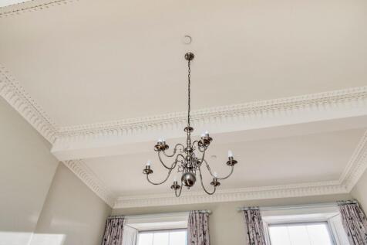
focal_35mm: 24
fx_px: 245
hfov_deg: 73.8
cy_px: 122
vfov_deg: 53.1
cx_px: 184
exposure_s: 1/160
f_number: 8
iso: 800
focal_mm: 16
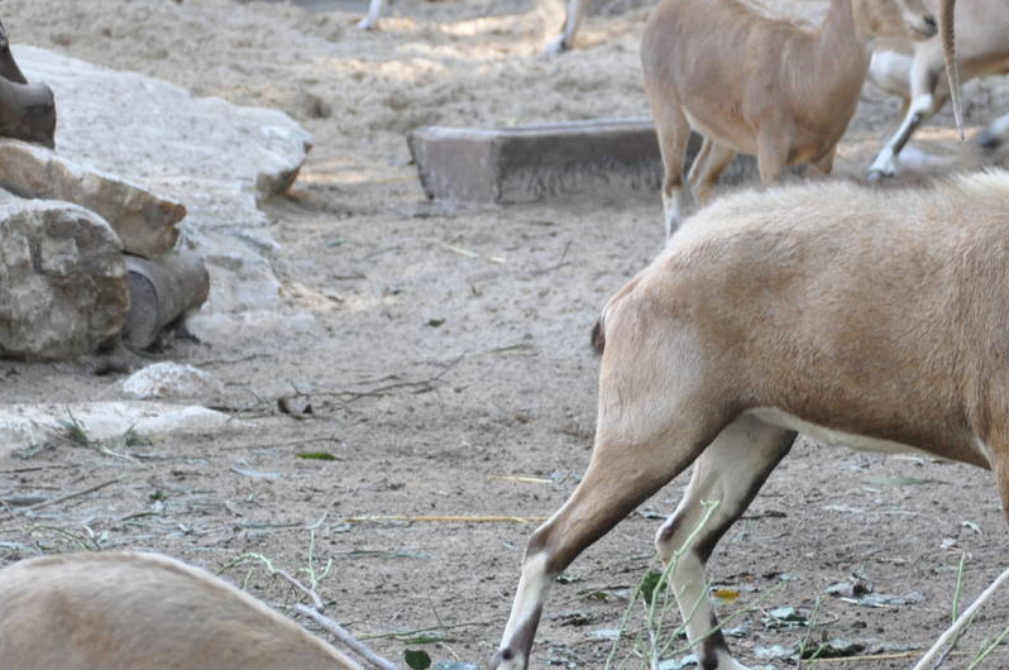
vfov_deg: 3.1
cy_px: 655
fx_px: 12205
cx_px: 780
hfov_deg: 4.7
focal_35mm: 436
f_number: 5.6
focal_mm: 145
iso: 1000
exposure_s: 1/250
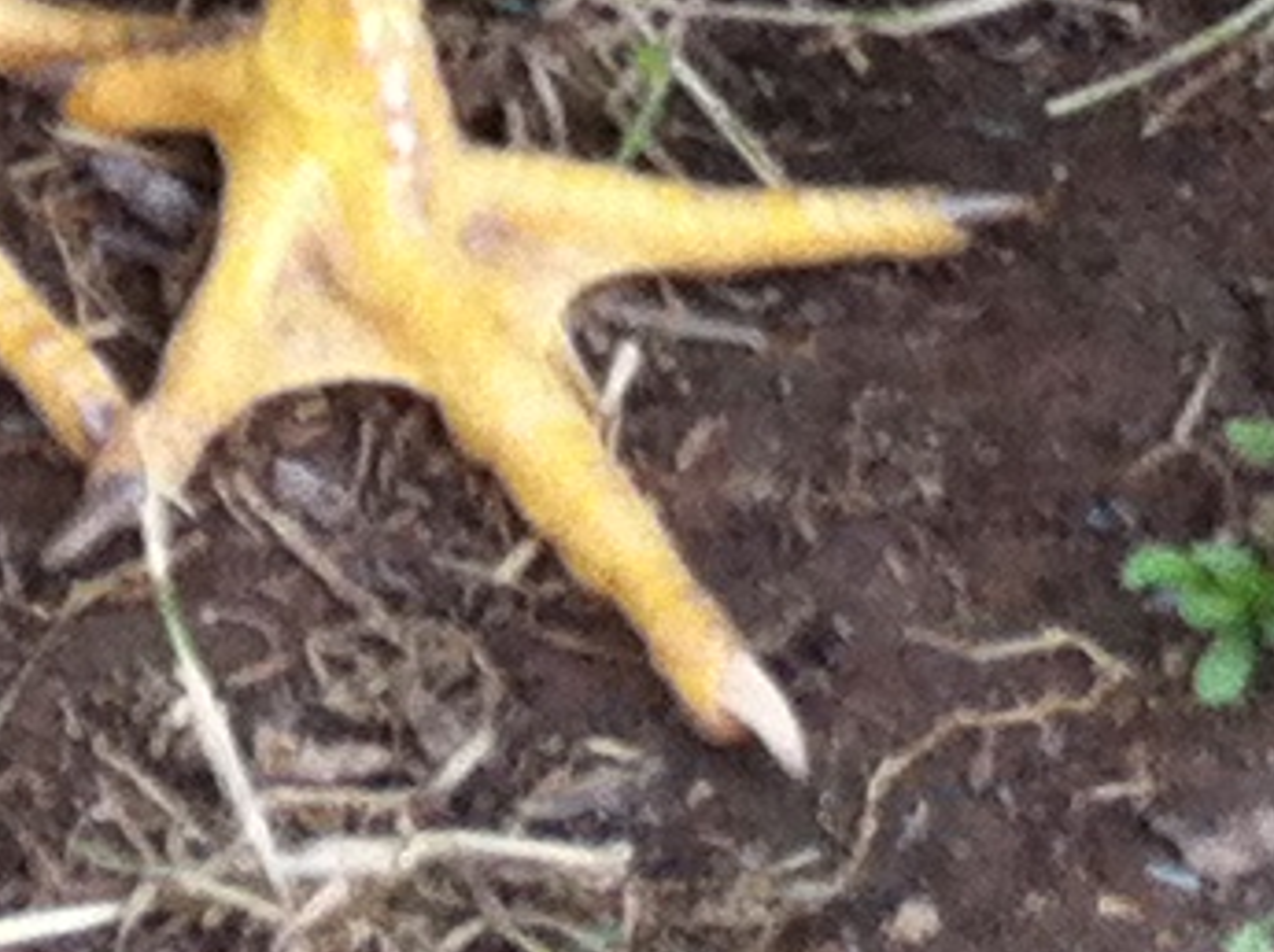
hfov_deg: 7.4
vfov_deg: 5.3
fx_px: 9669
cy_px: -2085
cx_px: -454
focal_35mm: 263
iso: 100
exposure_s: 1/60
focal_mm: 3.85
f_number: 2.8
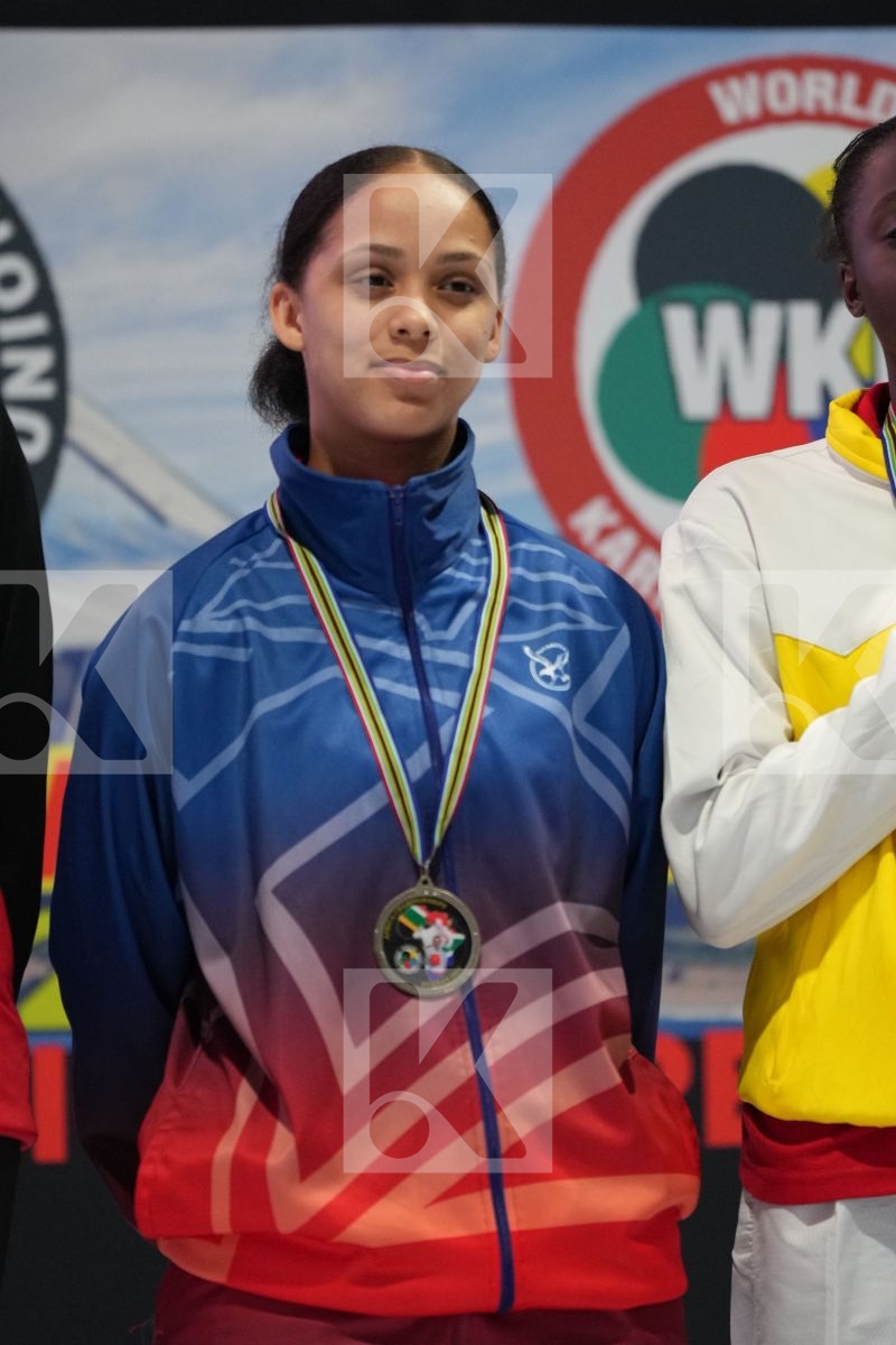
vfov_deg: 6.9
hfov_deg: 4.6
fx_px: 11199
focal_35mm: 300
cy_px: 672
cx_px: 448
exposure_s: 1/250
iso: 2500
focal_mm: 200
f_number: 2.8
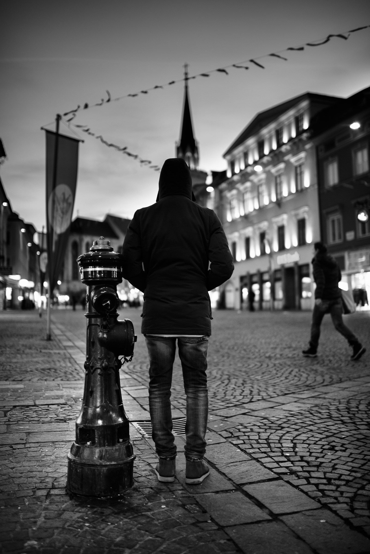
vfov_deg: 54.4
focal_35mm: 35
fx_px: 539
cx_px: 185
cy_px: 277
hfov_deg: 37.9
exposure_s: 1/125
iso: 1250
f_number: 1.4
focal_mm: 35
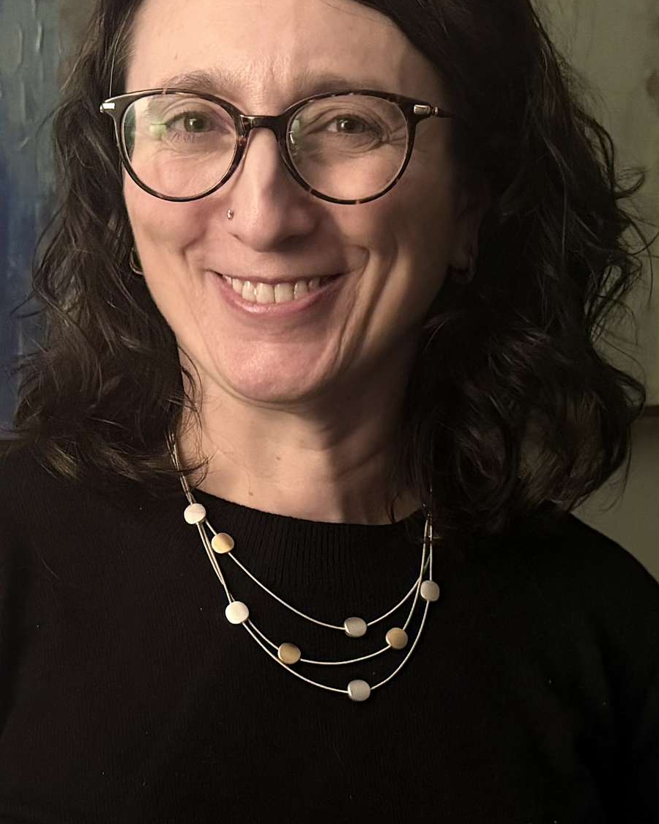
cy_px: 325
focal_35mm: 30
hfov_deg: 48.3
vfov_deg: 58.2
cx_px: 278
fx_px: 731
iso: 1000
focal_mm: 6.76
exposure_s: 1/30
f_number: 1.78
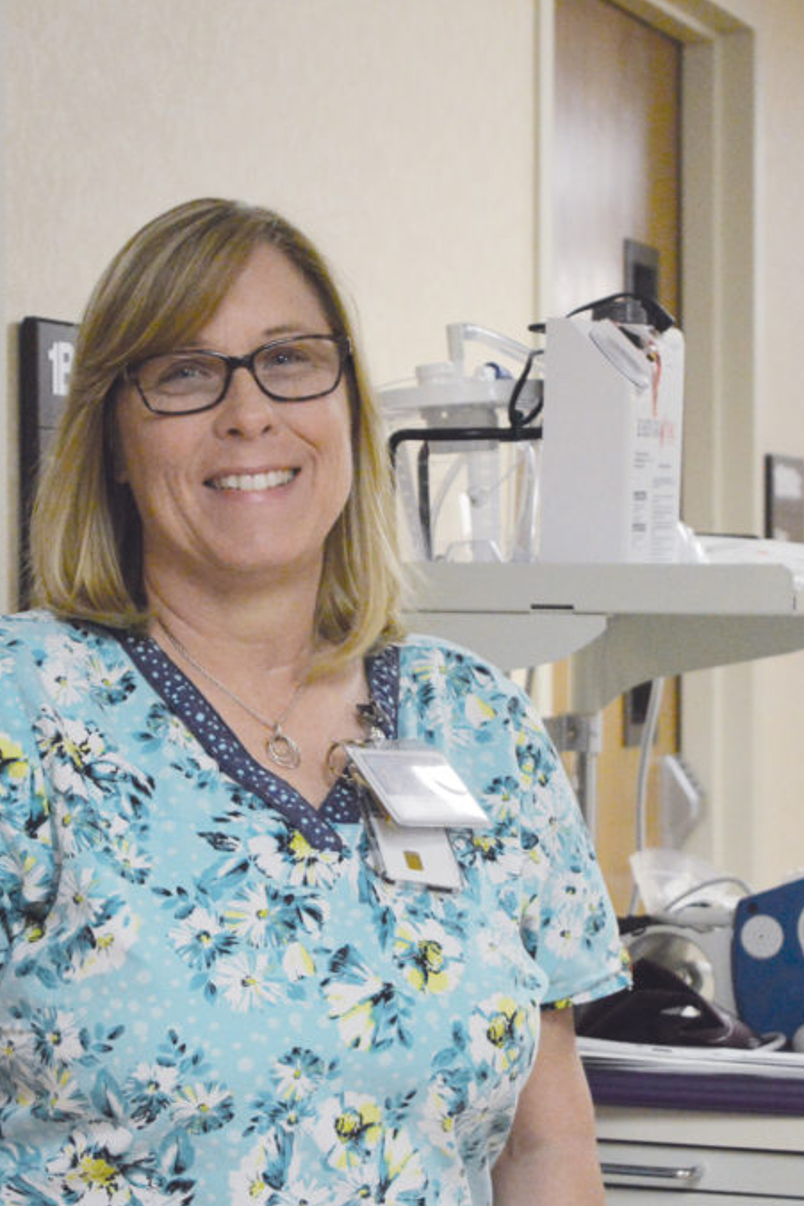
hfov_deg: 11.0
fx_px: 4181
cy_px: 603
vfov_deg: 16.4
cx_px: 301
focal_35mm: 125
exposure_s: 1/160
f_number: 5.6
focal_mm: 55
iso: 3200
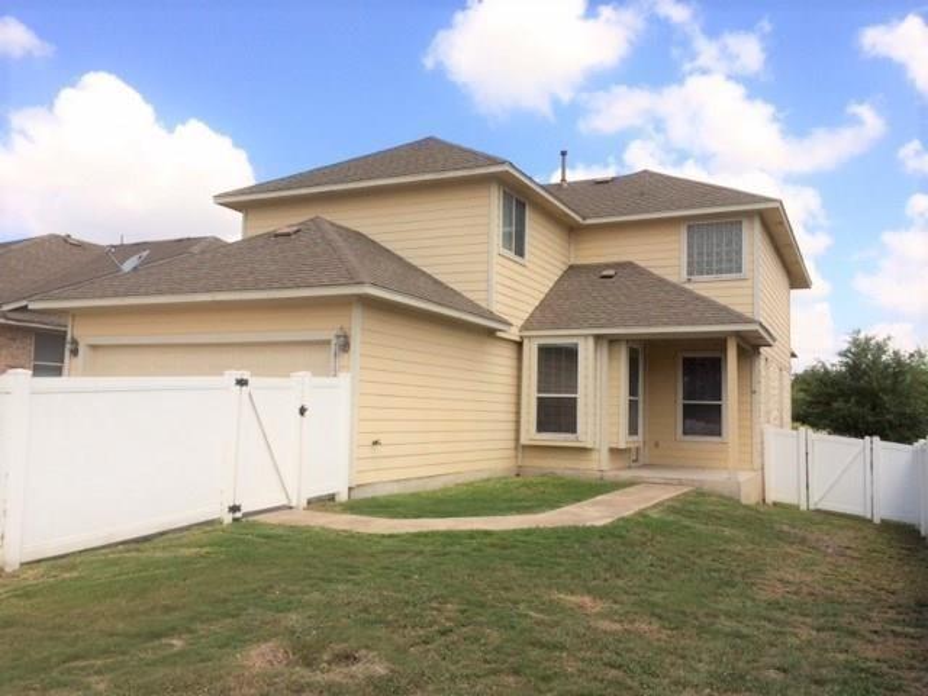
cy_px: 348
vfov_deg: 48.2
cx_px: 464
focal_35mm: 29
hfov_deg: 61.7
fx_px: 777
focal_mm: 4.15
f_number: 2.2
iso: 50
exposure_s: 1/2415
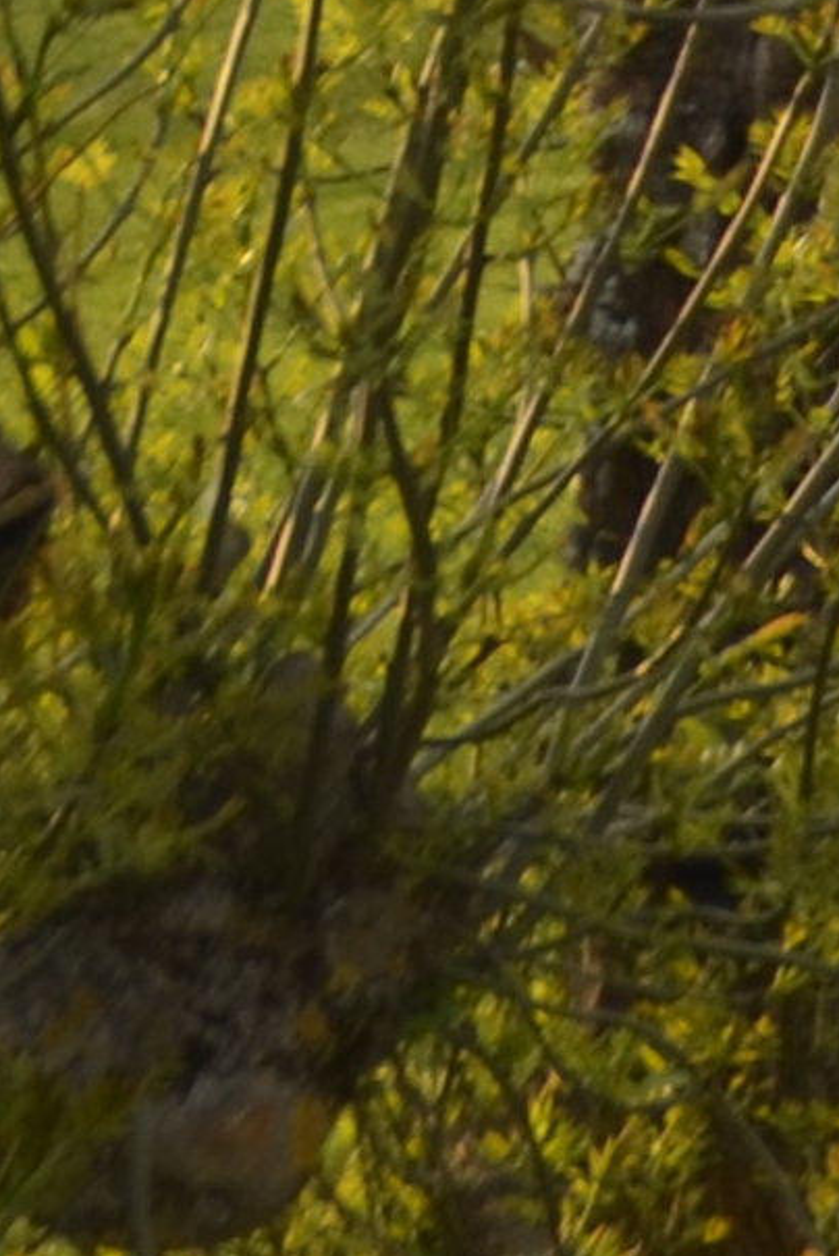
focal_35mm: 390
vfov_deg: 5.3
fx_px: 13617
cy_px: -359
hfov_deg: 3.2
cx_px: 5098
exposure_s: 1/200
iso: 100
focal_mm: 32
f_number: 5.6
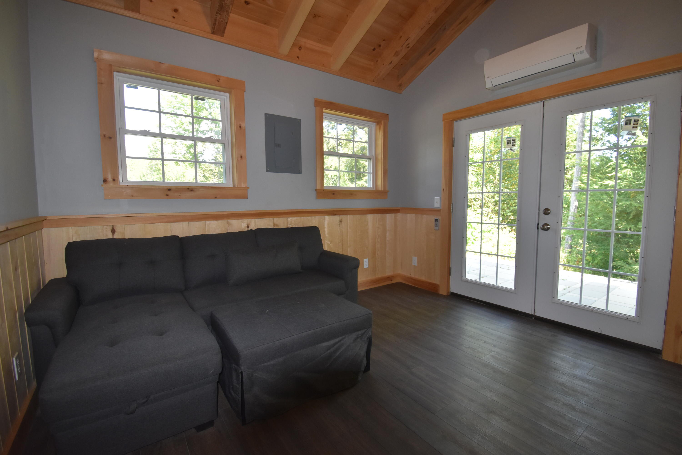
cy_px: 228
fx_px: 284
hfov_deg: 100.4
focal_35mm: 15
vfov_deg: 77.3
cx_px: 341
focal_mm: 10
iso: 800
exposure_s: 1/125
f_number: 5.6
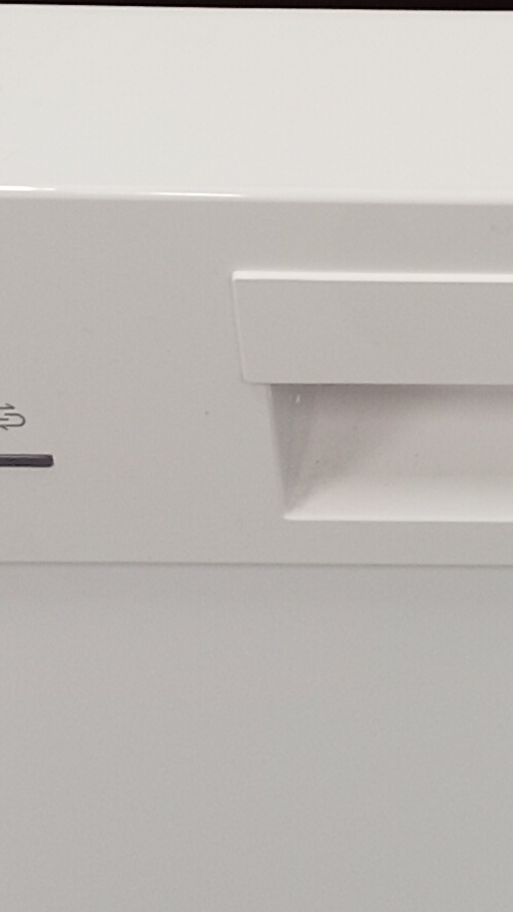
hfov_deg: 8.7
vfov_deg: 15.8
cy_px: 456
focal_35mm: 136
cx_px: 737
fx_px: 3289
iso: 621
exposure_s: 1/25
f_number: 1.8
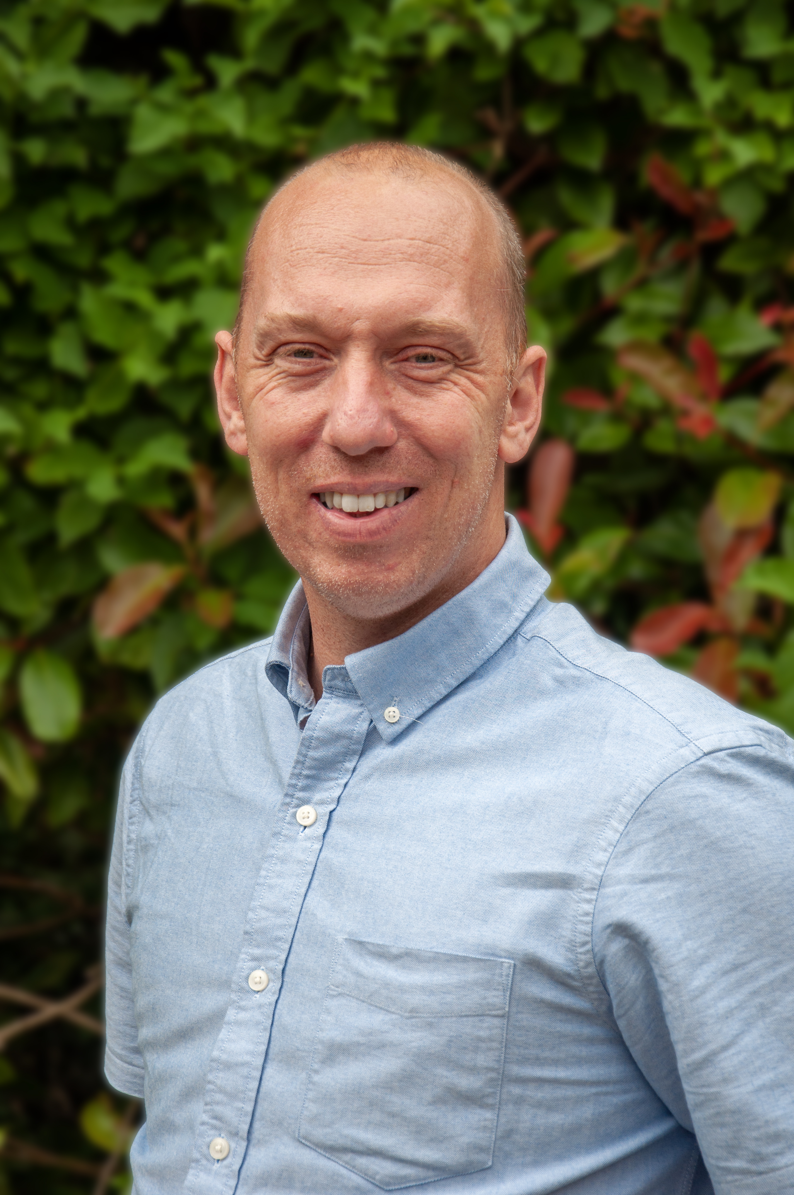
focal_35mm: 128
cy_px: 598
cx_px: 397
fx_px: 4229
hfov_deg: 10.7
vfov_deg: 16.1
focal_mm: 85
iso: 200
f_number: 5.6
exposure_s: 1/640
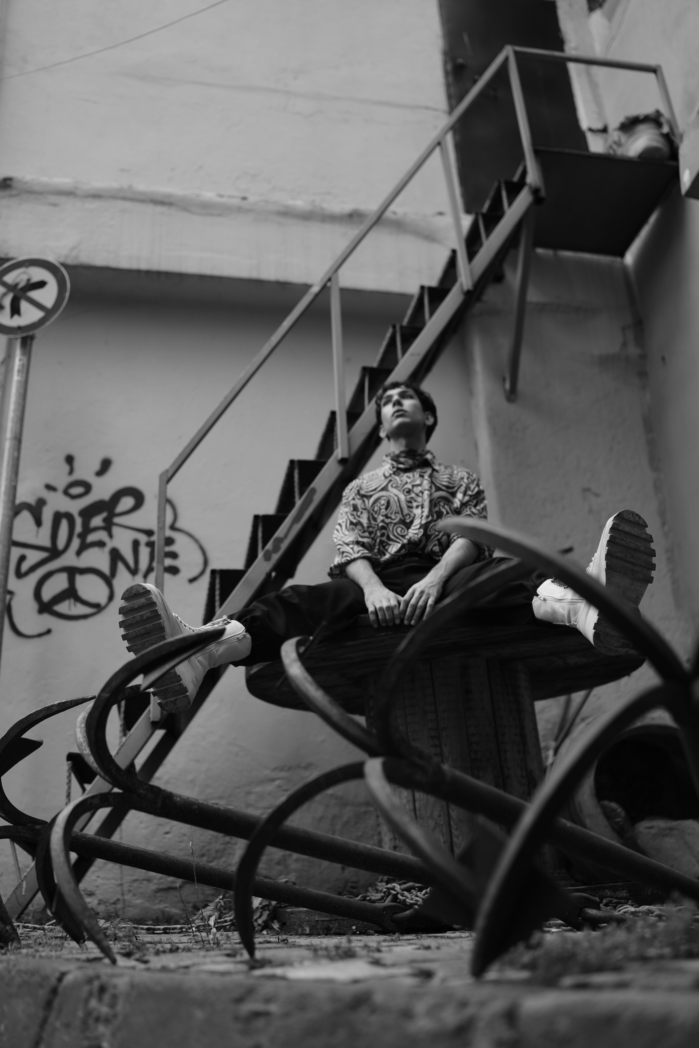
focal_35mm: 35
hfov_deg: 37.9
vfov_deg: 54.4
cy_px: 524
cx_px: 350
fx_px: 1019
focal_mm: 35
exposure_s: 1/500
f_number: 1.8
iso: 100
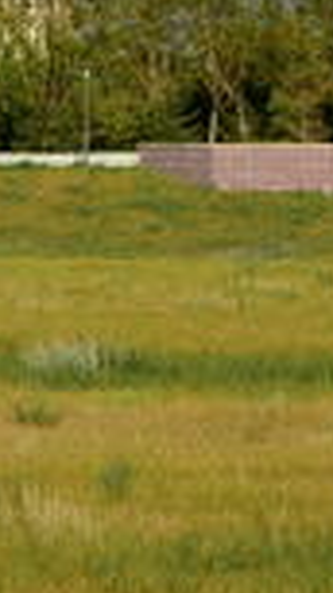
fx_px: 6314
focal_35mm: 402
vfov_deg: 5.4
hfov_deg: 2.9
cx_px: -1278
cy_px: -97
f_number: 9
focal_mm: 45
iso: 100
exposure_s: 1/250
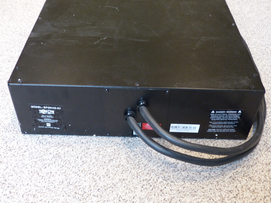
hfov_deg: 45.8
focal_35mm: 41
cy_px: 102
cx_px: 136
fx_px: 321
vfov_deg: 35.1
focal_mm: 7.4
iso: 400
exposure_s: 1/25
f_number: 2.8
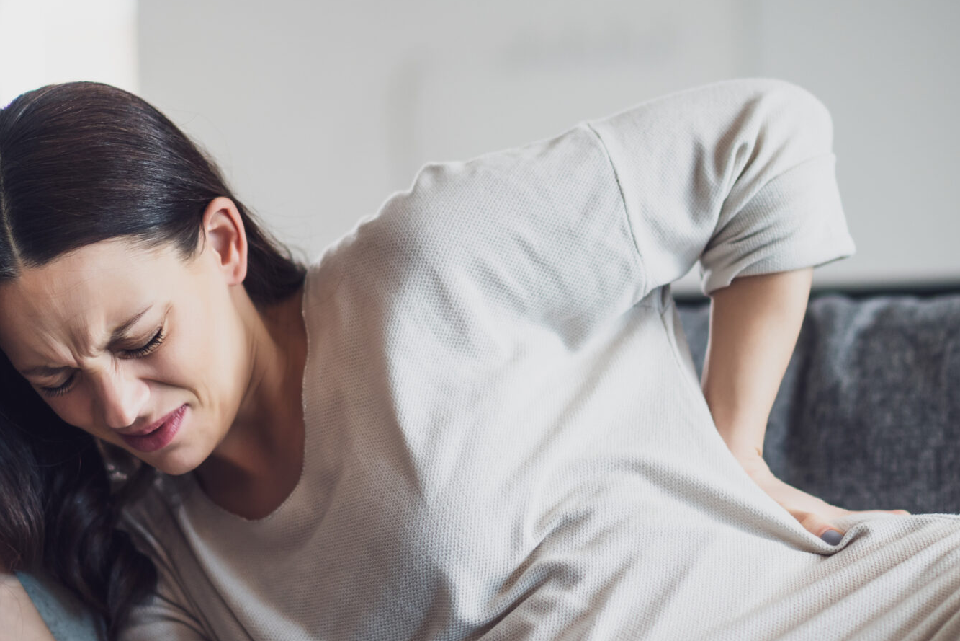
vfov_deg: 14.1
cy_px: 571
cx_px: 472
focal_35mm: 96
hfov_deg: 21.2
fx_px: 2560
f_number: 1.6
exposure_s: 1/160
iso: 400
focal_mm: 50
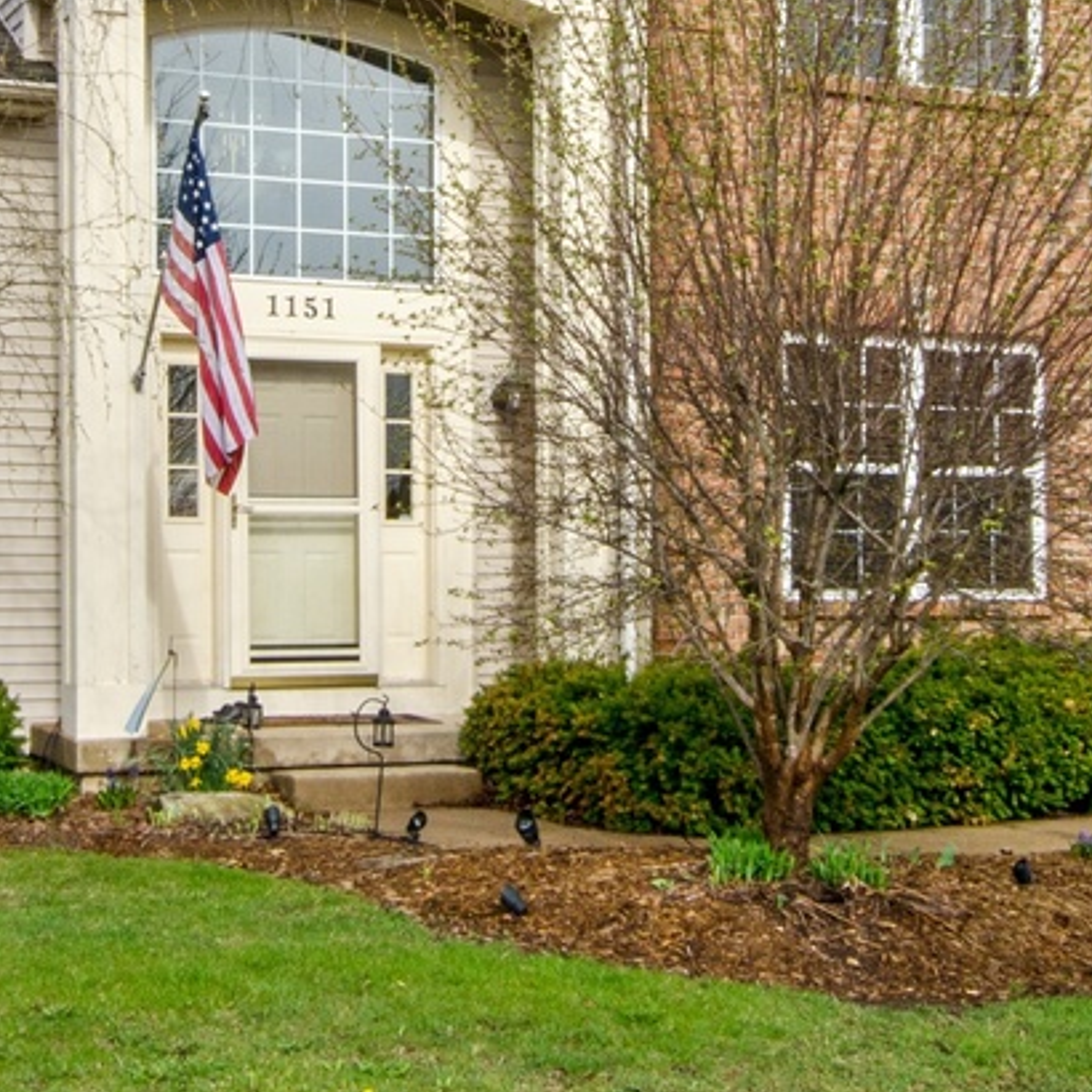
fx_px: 1988
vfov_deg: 27.9
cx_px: 582
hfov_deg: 30.7
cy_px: -128
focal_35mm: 56
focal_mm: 11
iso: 200
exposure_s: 1/250
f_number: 11
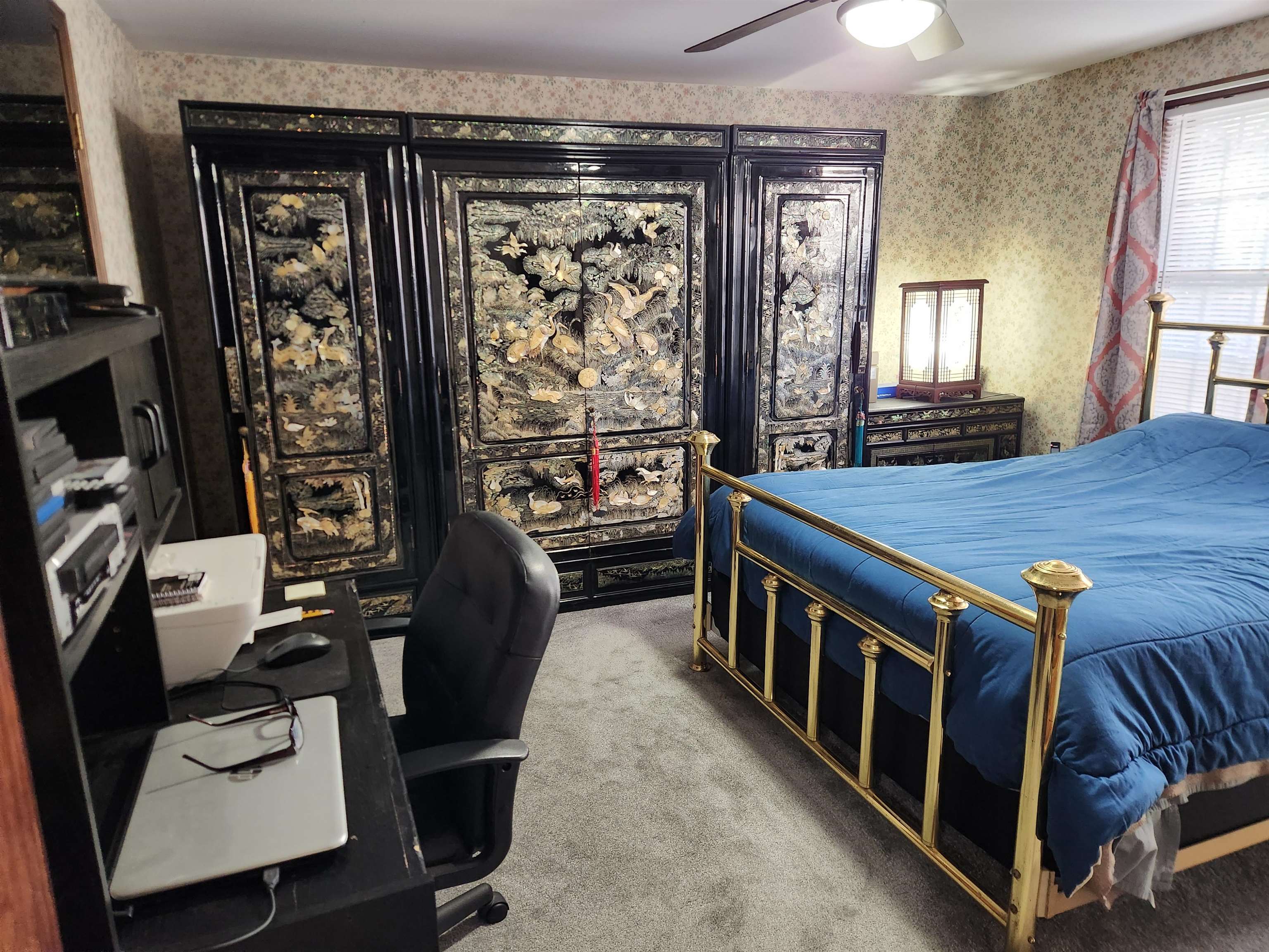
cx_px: 634
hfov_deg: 73.9
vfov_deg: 58.9
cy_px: 476
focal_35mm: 23
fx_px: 843
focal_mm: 5.4
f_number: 1.8
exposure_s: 1/60
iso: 640
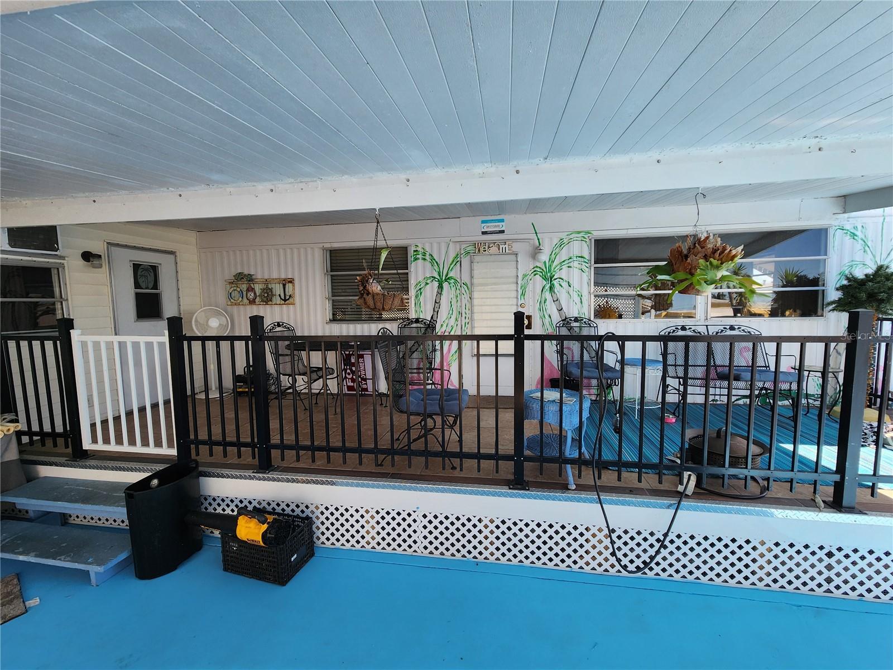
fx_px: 335
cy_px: 335
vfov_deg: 89.9
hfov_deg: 106.2
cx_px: 446
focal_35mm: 13
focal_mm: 2.2
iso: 50
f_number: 2.2
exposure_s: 1/315
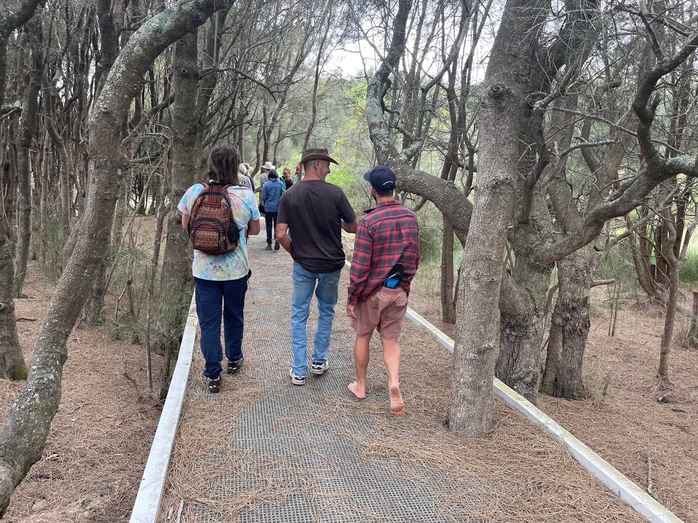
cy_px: 262
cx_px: 349
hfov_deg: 67.3
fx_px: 524
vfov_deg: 53.1
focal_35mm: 26
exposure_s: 1/129
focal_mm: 5.1
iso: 32
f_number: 1.6
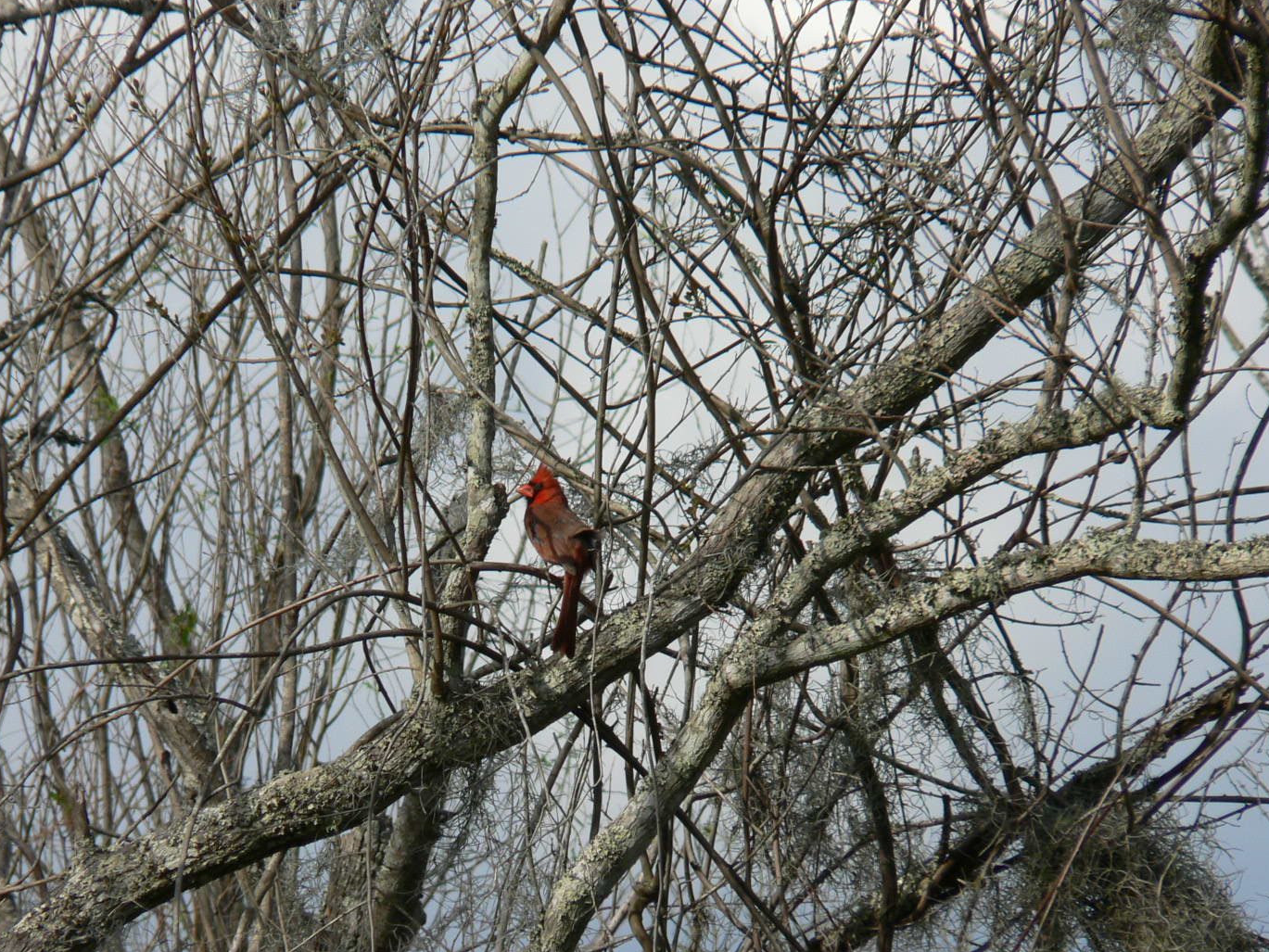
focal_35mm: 505
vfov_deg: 2.9
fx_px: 18515
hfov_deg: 3.9
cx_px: 583
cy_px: 442
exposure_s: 1/400
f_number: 5.6
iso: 80
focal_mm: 72
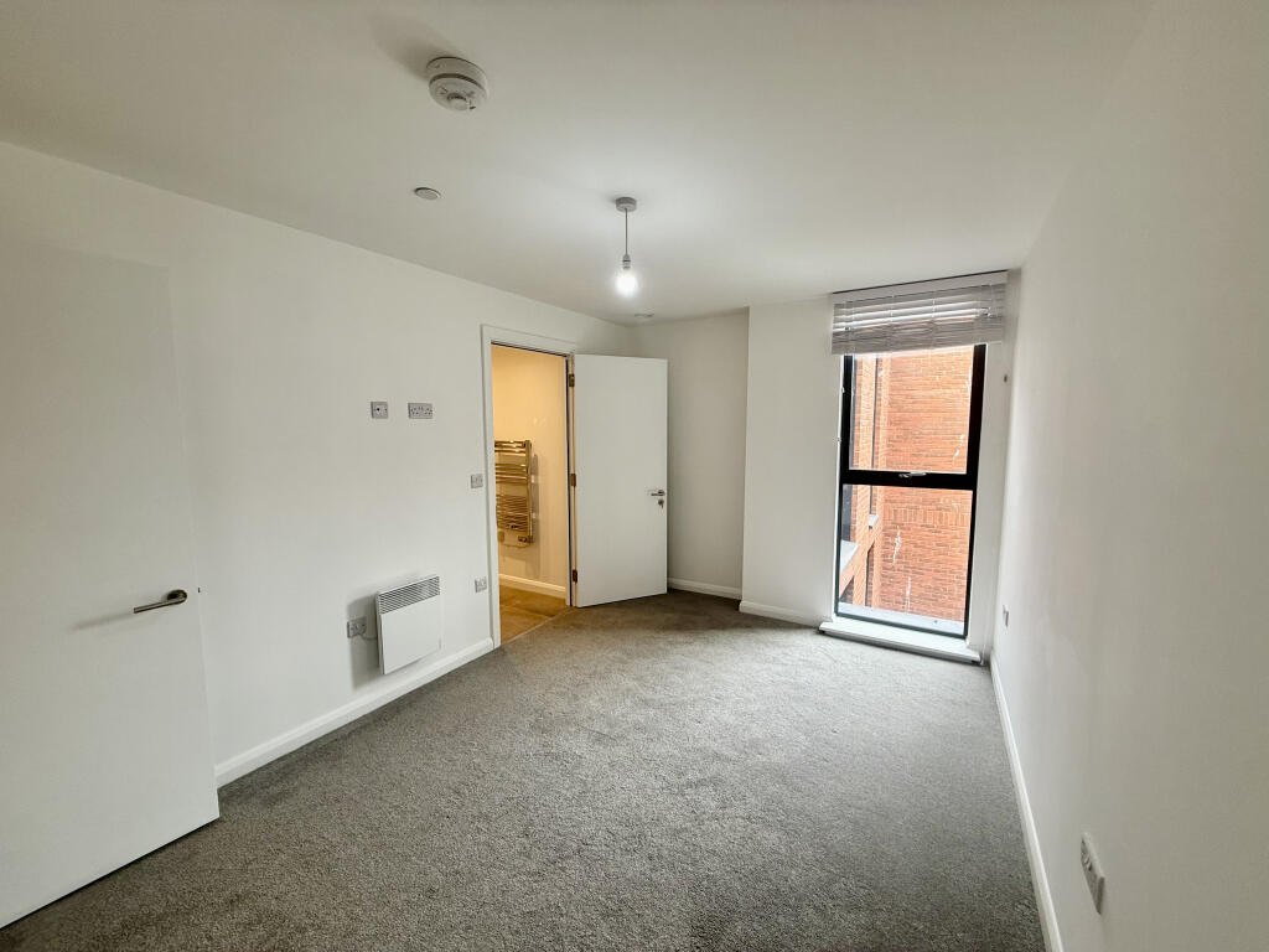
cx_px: 634
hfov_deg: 102.1
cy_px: 476
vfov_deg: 85.7
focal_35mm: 14
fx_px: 513
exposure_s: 1/100
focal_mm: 2.22
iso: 80
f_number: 2.2
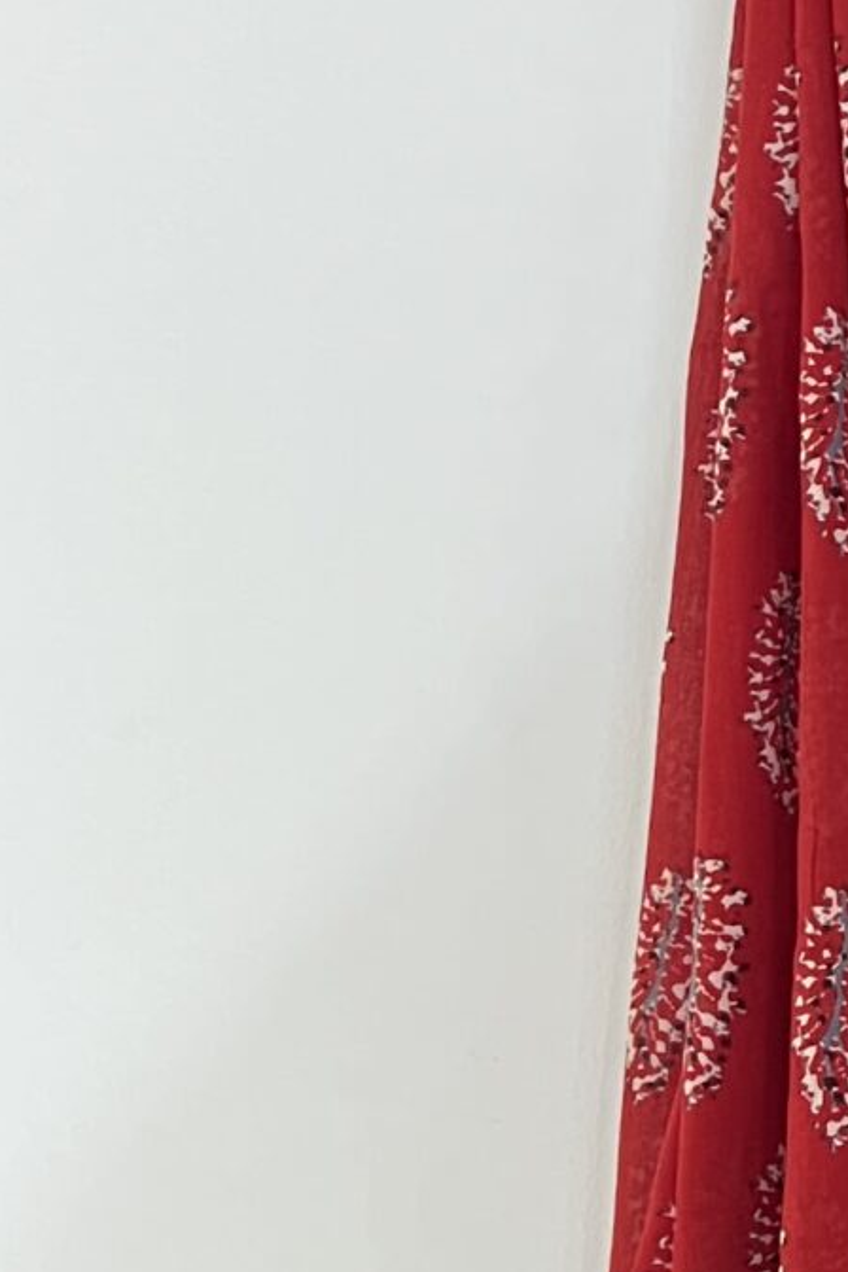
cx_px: 1596
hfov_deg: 12.1
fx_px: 3639
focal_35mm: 103
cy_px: 541
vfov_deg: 19.8
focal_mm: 5.7
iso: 400
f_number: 1.5
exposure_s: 1/33
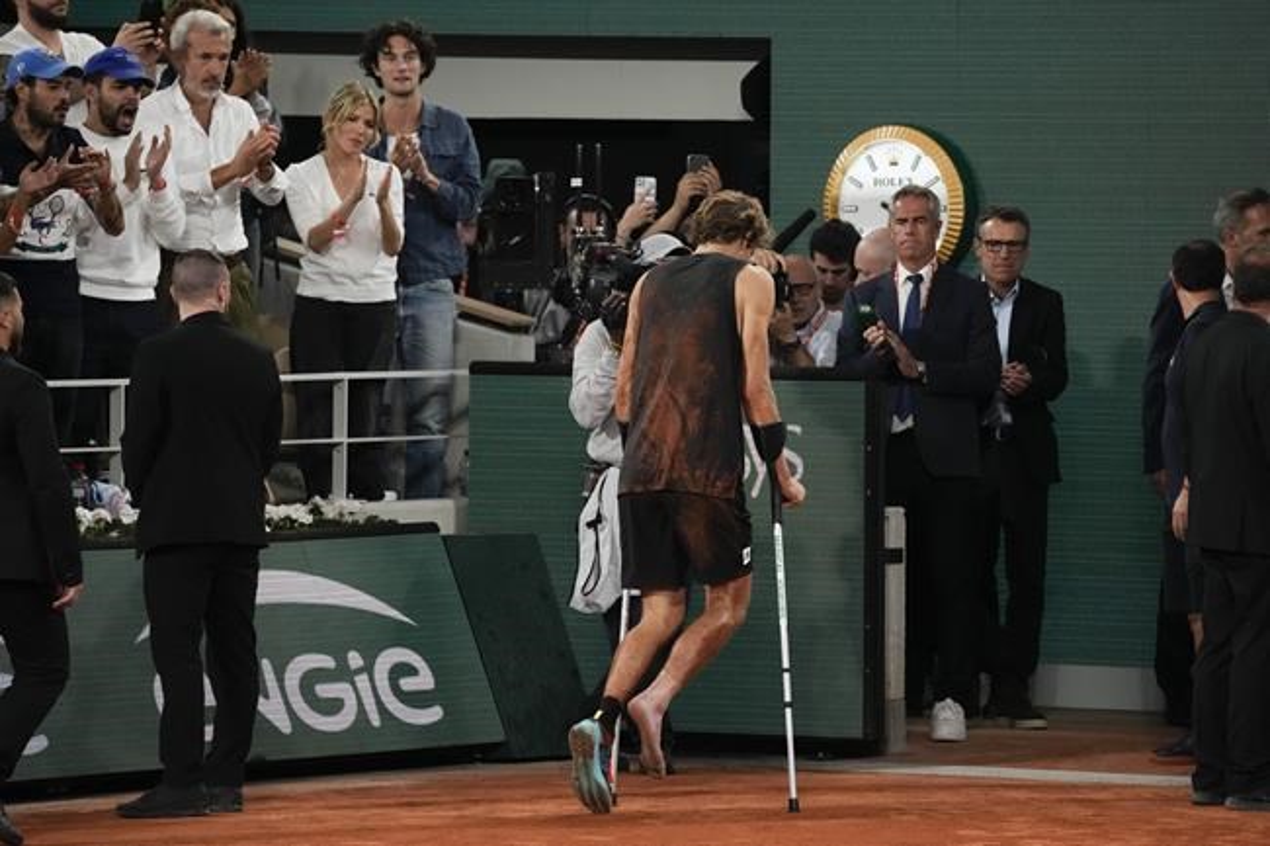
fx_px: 11215
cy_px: 423
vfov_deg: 4.3
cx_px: 635
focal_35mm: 318
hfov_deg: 6.5
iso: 4000
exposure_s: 1/1250
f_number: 6.3
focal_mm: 318
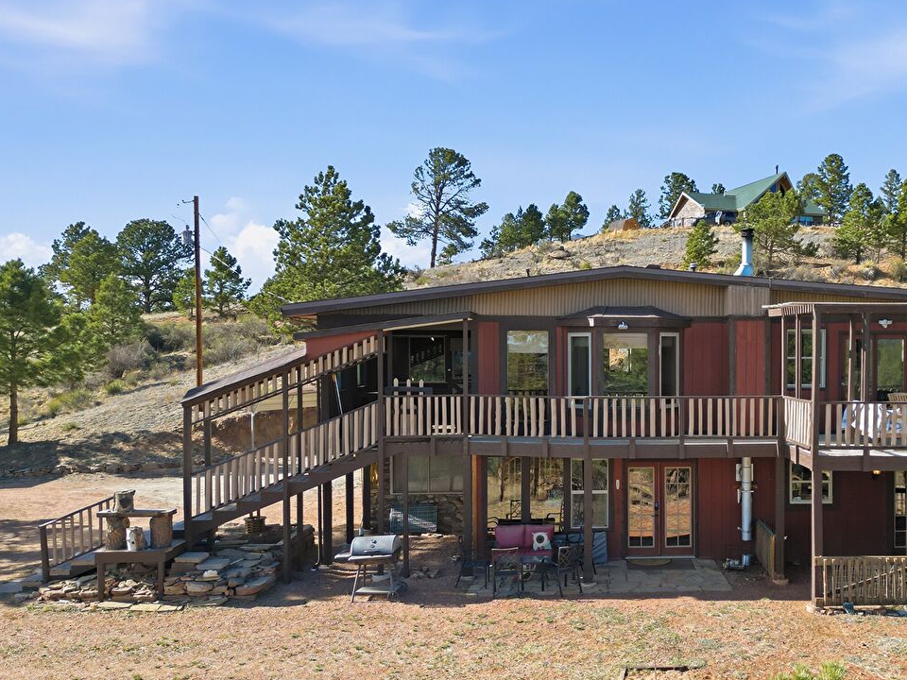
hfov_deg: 50.1
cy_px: 385
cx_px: 629
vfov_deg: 39.6
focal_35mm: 36
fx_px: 943
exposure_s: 1/1500
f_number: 1.7
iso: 120
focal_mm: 6.7
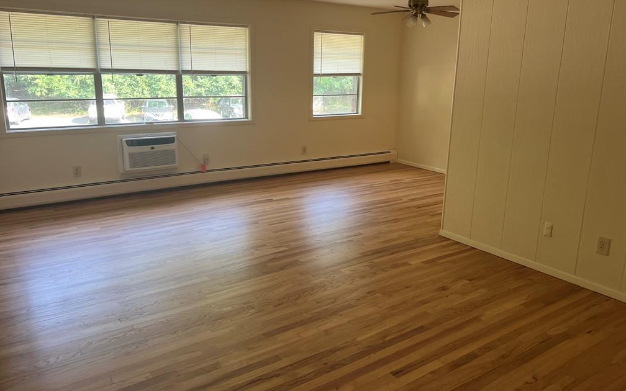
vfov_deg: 44.5
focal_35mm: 28
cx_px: 312
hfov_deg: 66.5
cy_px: 173
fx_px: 478
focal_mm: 5.7
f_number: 1.5
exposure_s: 1/120
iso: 125
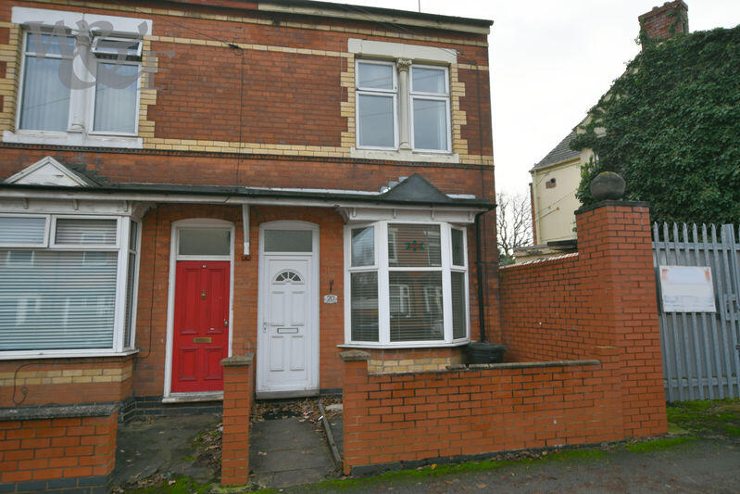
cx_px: 370
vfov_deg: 59.5
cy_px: 247
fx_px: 432
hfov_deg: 81.2
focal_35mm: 21
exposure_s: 1/125
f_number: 5.6
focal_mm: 14
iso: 100
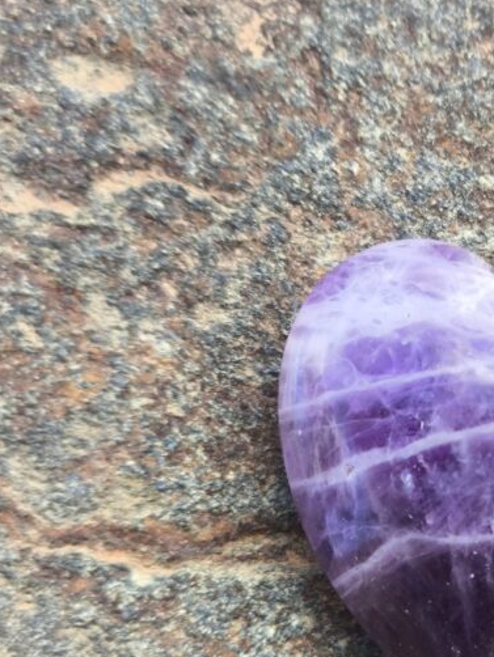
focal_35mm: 102
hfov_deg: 14.3
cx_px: 465
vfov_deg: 19.2
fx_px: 1939
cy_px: 414
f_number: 1.7
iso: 50
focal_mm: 4.71
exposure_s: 1/194
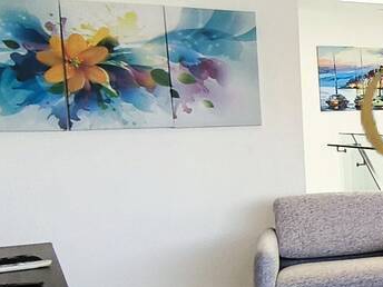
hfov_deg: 21.2
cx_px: 658
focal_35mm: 67
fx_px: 741
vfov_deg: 21.9
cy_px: 155
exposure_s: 1/149
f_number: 2.2
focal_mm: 1.65
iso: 50
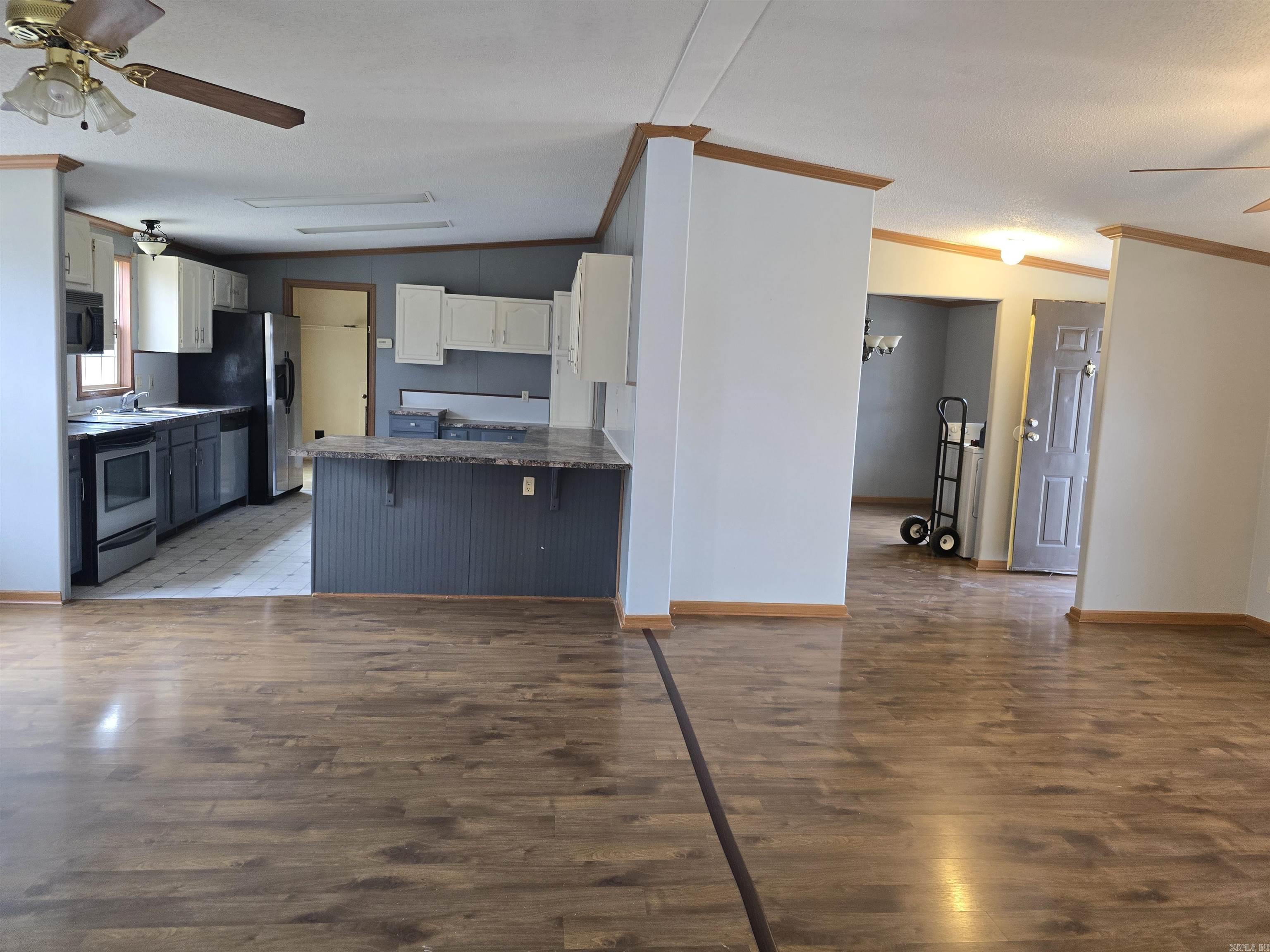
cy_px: 476
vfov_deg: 58.9
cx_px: 635
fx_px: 844
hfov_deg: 73.9
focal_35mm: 23
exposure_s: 1/120
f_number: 1.7
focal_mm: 6.3
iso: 250
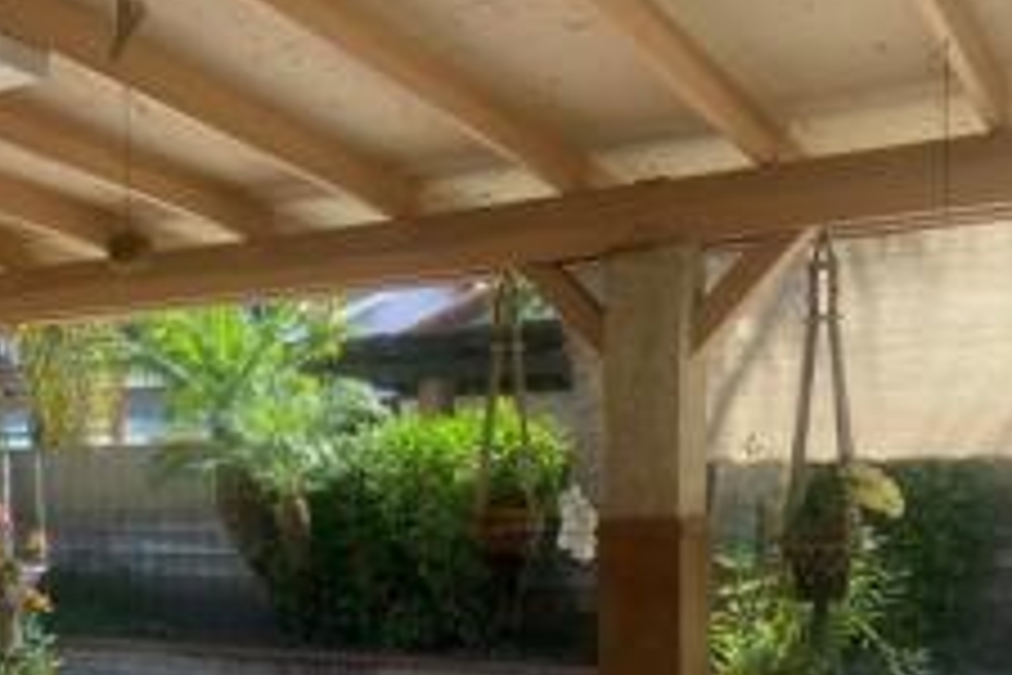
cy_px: 567
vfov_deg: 27.4
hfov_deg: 41.1
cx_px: 454
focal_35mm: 48
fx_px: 1349
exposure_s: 1/719
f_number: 1.8
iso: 32
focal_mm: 4.25
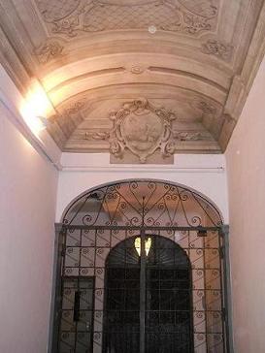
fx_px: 418
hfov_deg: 35.1
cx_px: 132
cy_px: 176
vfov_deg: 45.8
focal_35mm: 41
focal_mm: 6.72
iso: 320
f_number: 3.1
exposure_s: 1/30
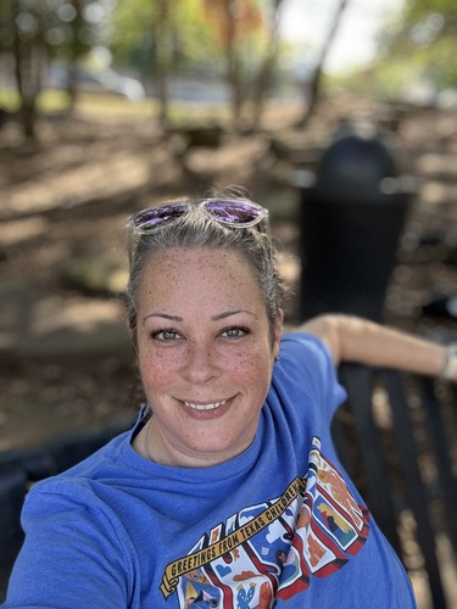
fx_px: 528
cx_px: 228
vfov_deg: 60.0
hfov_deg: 46.8
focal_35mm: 30
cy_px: 304
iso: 40
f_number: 1.9
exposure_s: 1/121
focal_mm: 2.69
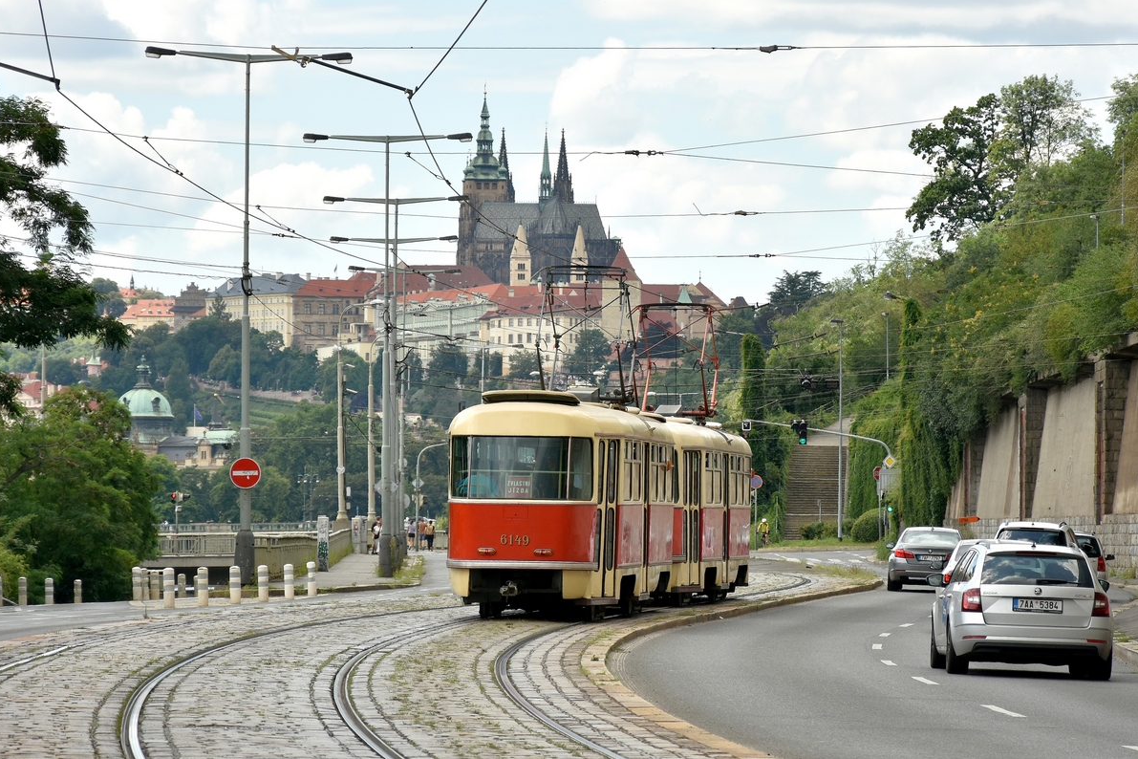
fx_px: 5010
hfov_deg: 13.0
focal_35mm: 159
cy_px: 379
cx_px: 568
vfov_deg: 8.7
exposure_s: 1/640
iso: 200
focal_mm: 105
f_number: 6.3
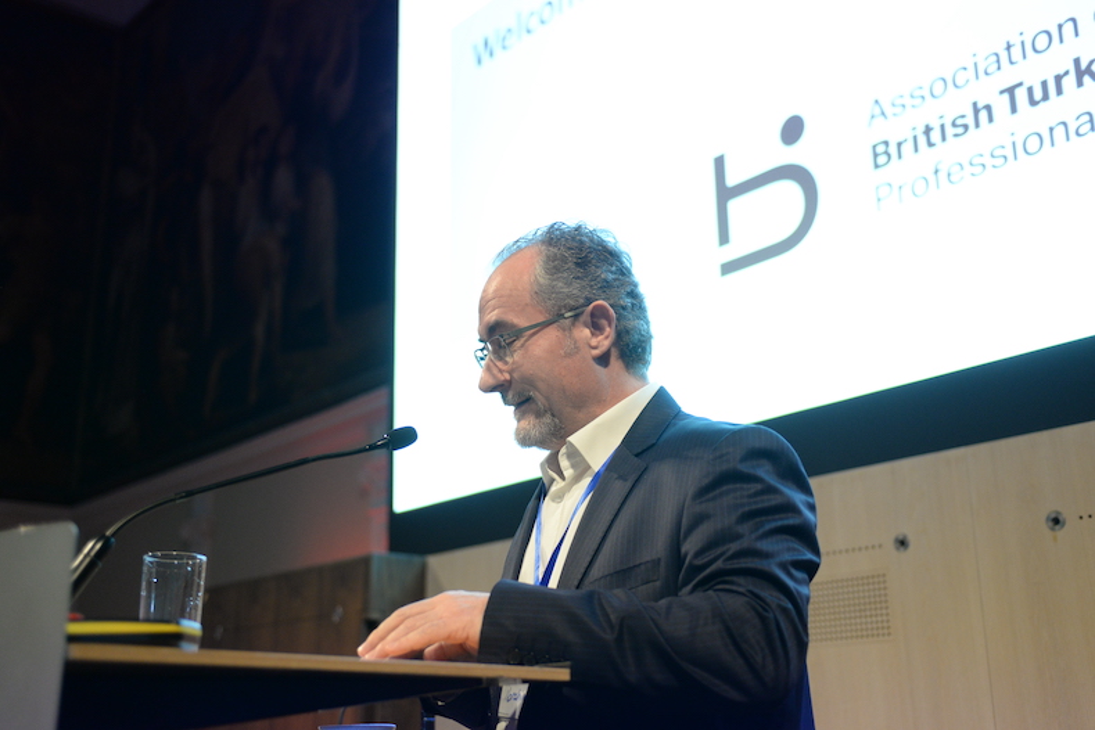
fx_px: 1278
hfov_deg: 46.4
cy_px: 365
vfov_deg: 31.9
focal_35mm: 42
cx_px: 548
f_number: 2.8
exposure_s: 1/125
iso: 2000
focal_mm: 42
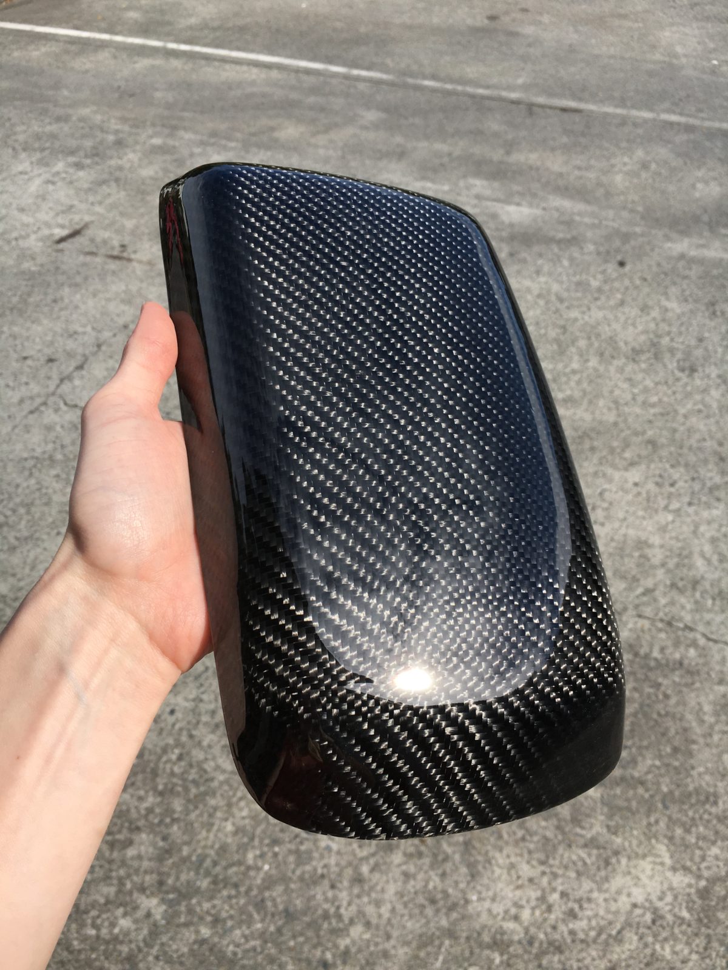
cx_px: 364
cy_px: 485
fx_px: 813
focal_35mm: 29
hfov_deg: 48.2
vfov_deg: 61.7
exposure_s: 1/1326
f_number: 2.2
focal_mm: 4.15
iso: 25
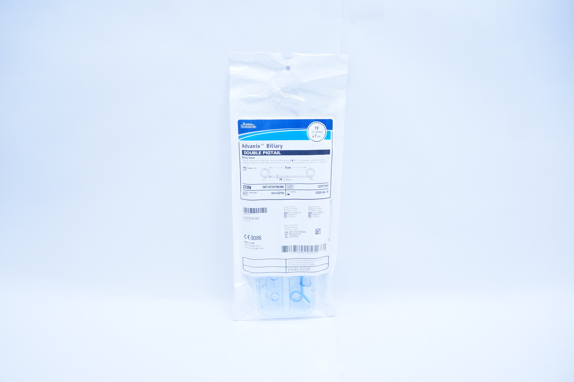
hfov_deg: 67.4
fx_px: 430
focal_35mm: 27
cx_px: 287
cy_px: 191
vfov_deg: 47.8
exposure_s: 1/200
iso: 800
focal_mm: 18
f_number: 4.5
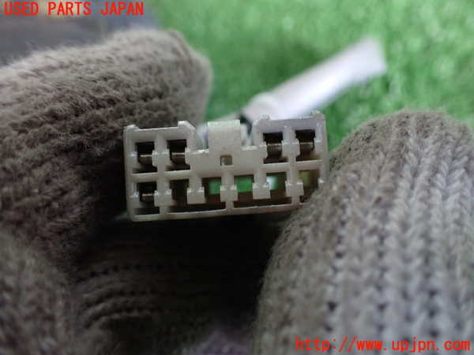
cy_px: 178
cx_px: 237
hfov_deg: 60.0
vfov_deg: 46.8
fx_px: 411
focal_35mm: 30
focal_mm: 5.4
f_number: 2.3
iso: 800
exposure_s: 1/50
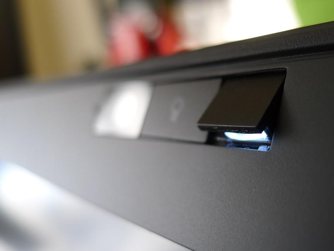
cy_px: 143
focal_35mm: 34
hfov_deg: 53.1
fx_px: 328
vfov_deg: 41.7
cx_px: 219
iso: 100
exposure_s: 1/60
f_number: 2
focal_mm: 5.1
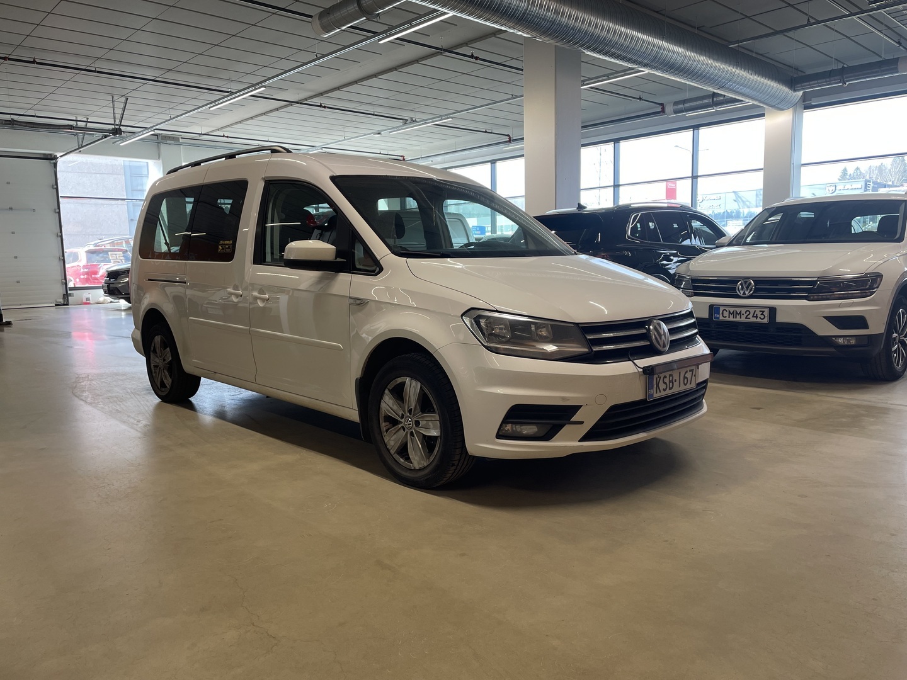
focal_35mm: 26
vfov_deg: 53.1
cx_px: 454
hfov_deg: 67.3
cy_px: 340
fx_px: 681
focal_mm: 4.2
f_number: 1.6
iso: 50
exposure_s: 1/121
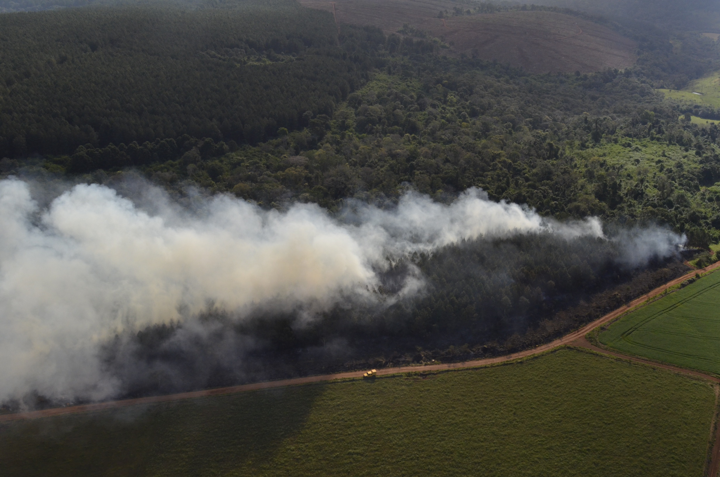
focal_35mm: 36
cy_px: 238
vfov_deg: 36.7
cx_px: 360
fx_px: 719
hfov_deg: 53.2
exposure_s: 1/2000
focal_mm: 24
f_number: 7.1
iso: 1000
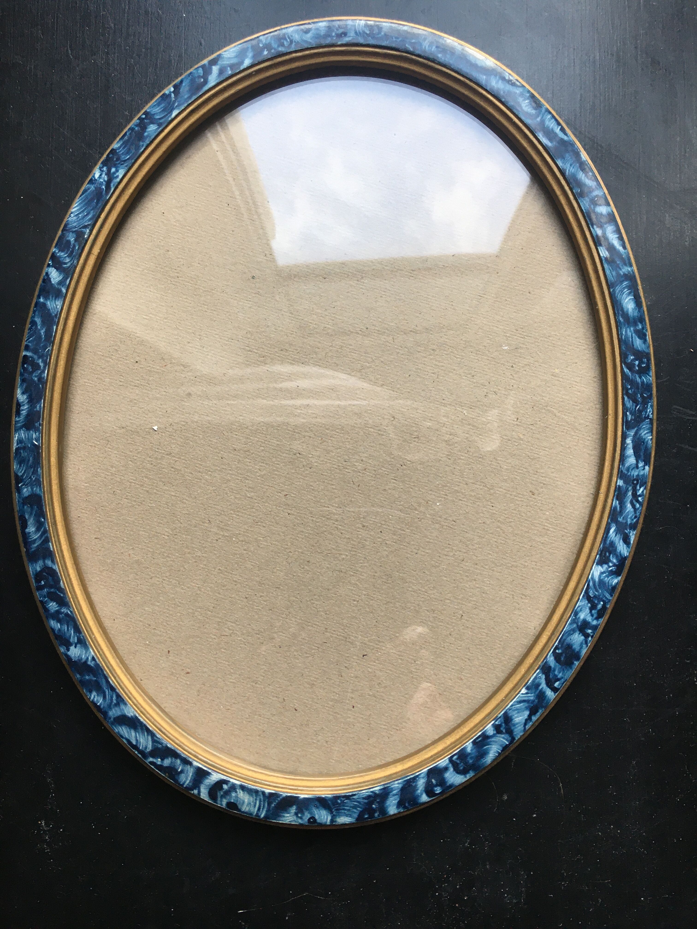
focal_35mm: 29
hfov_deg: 48.2
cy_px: 464
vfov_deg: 61.7
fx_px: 779
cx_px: 348
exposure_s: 1/33
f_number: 2.2
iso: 25
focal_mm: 4.15
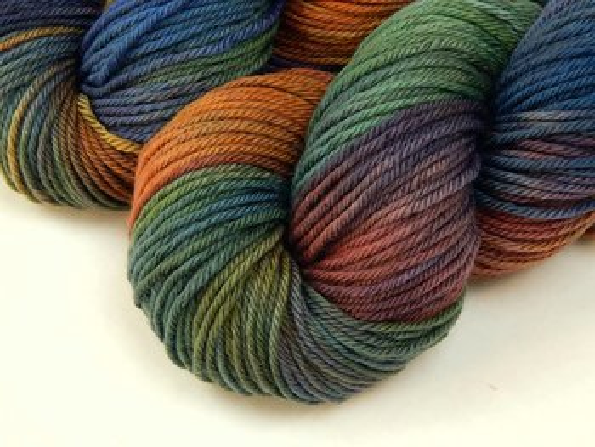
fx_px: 1307
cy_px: 224
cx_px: 298
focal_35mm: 76
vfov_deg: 19.4
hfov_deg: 25.6
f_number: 4.2
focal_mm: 13.5
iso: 125
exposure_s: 1/20
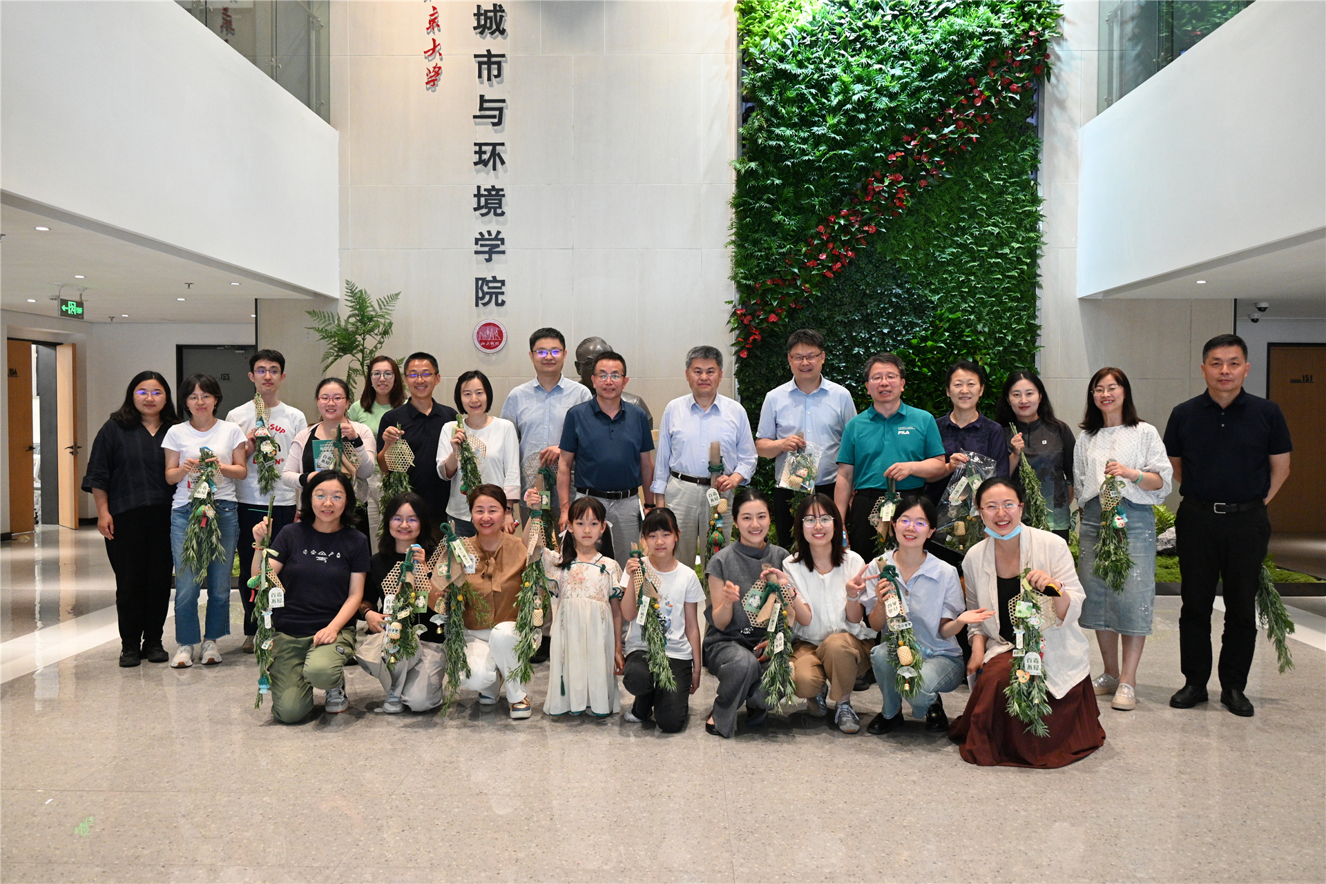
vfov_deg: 45.0
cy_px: 442
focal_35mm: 29
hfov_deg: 63.6
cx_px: 663
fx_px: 1068
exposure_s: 1/125
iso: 2800
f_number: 4.5
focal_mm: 29
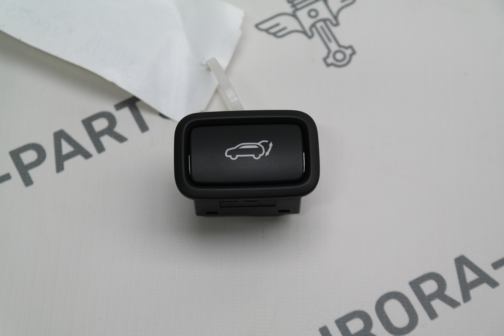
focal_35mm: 84
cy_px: 168
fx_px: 1176
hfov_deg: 24.2
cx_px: 252
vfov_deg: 16.3
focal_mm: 55
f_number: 5.6
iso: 400
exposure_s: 1/80
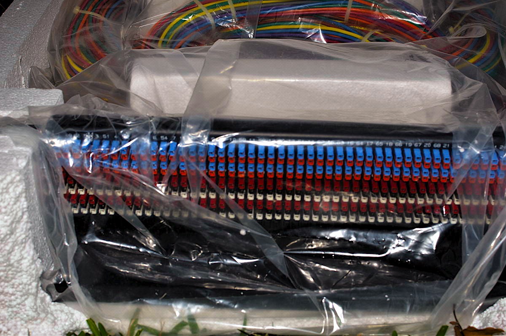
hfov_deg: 37.9
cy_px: 168
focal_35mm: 52
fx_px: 737
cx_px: 253
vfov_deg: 25.7
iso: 100
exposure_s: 1/60
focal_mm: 35
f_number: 8
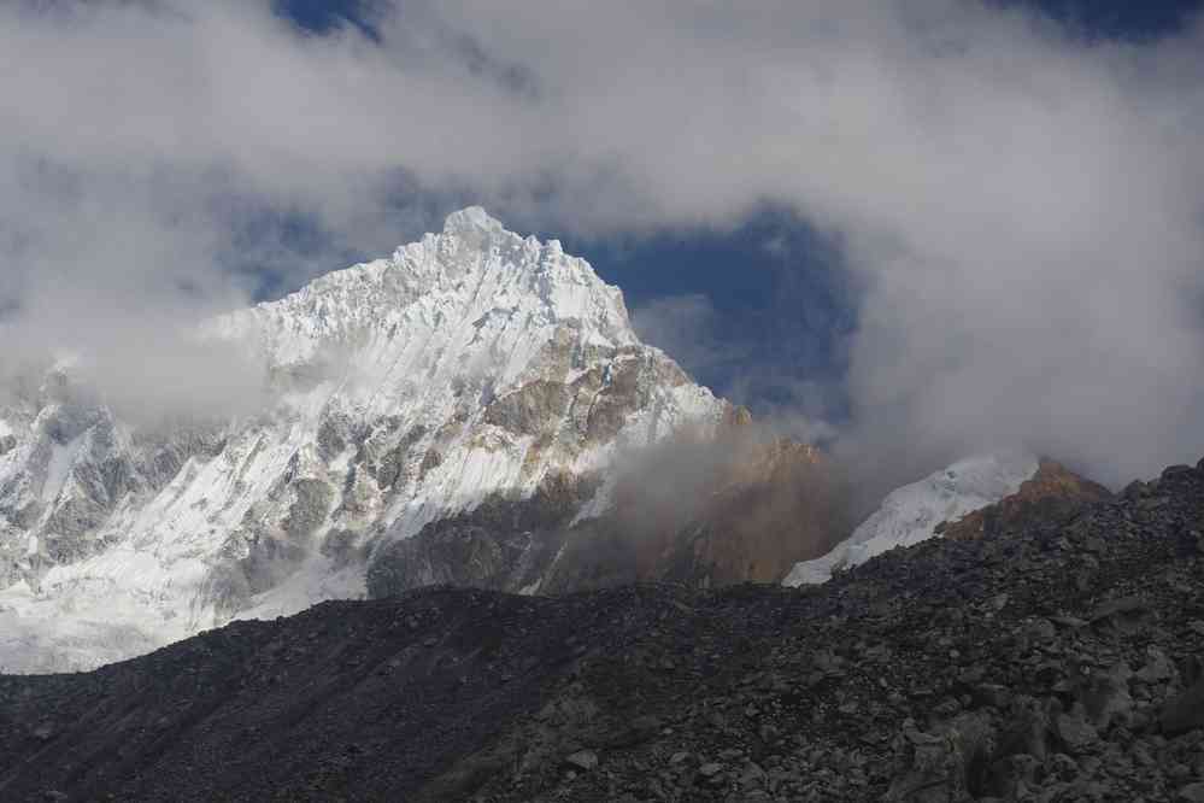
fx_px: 2759
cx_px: 602
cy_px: 402
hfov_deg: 24.6
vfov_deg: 16.6
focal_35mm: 82
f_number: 11
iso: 200
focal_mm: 55
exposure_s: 1/200
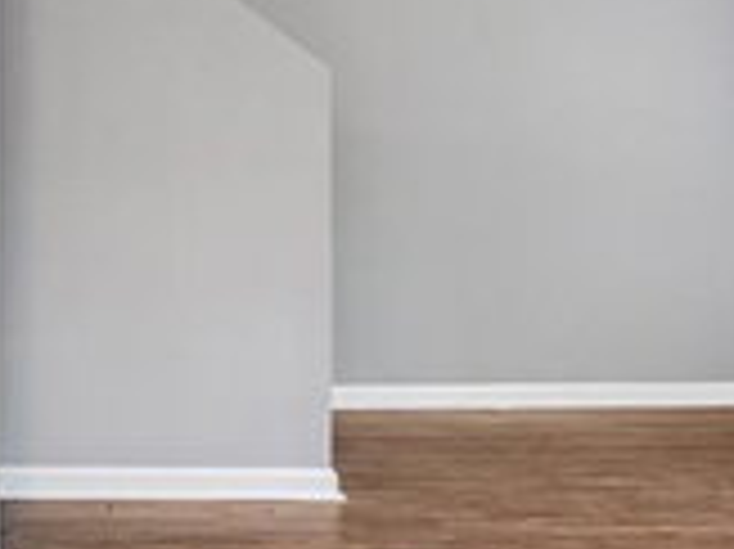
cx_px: -158
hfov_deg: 31.2
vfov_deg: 28.2
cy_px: 144
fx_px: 1081
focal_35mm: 51
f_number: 8
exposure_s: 1/6
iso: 400
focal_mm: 18
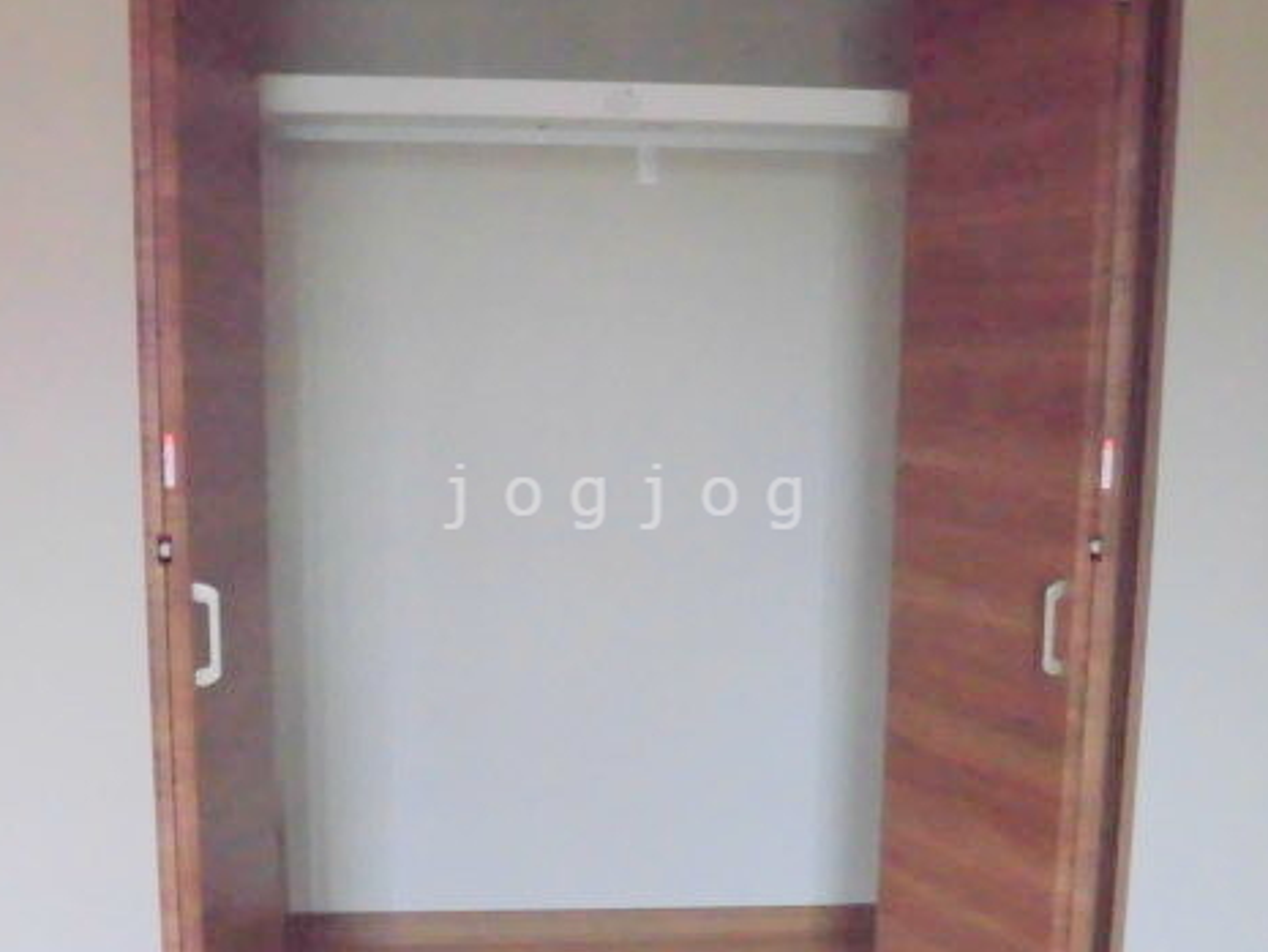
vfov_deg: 43.0
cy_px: 496
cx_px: 630
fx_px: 1209
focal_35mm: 33
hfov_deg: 55.3
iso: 800
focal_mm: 4.3
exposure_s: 1/15
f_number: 3.1
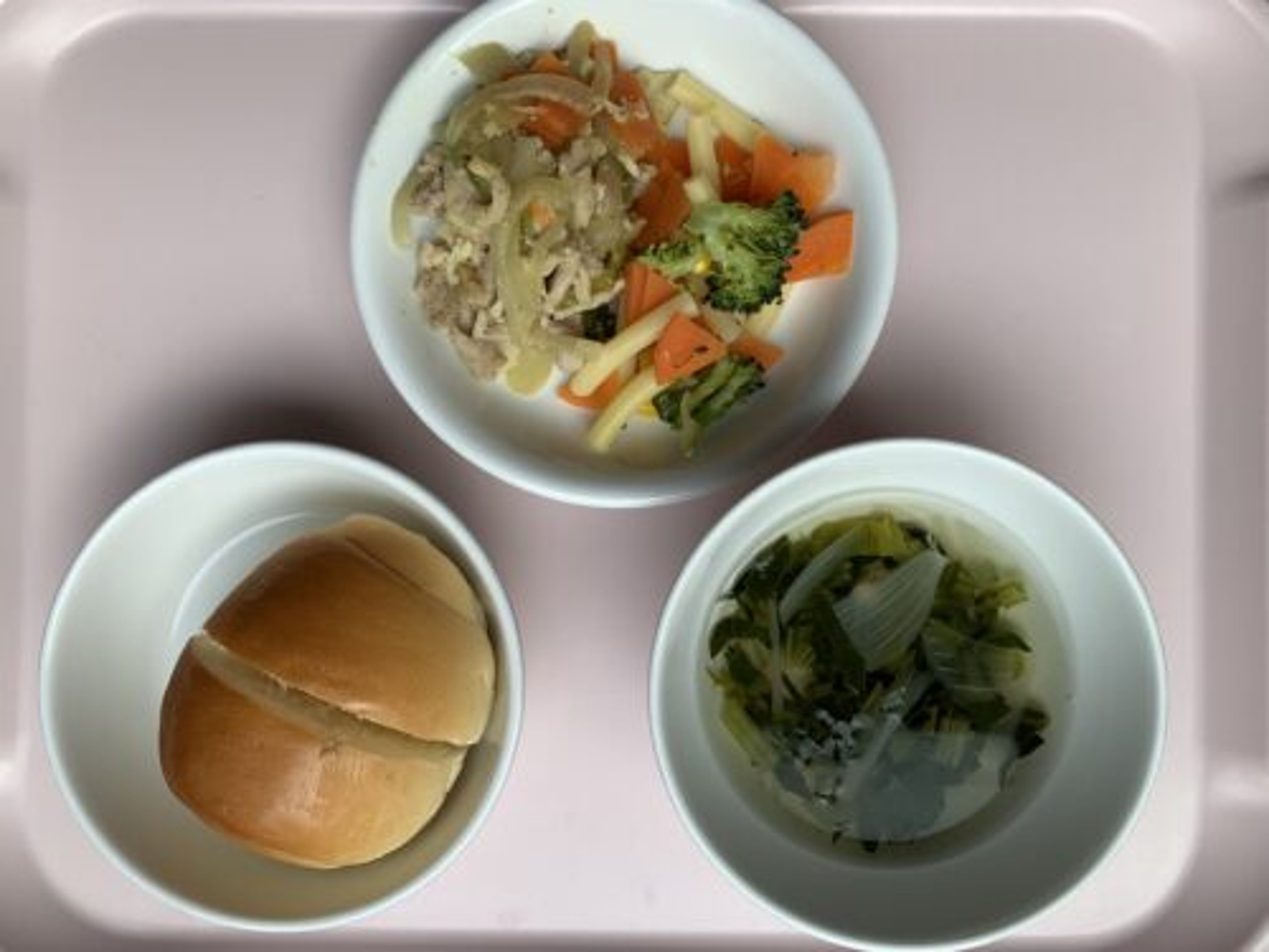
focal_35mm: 26
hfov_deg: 67.3
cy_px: 476
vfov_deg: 53.1
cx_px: 634
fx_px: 953
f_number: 1.8
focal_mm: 4.25
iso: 25
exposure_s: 1/210
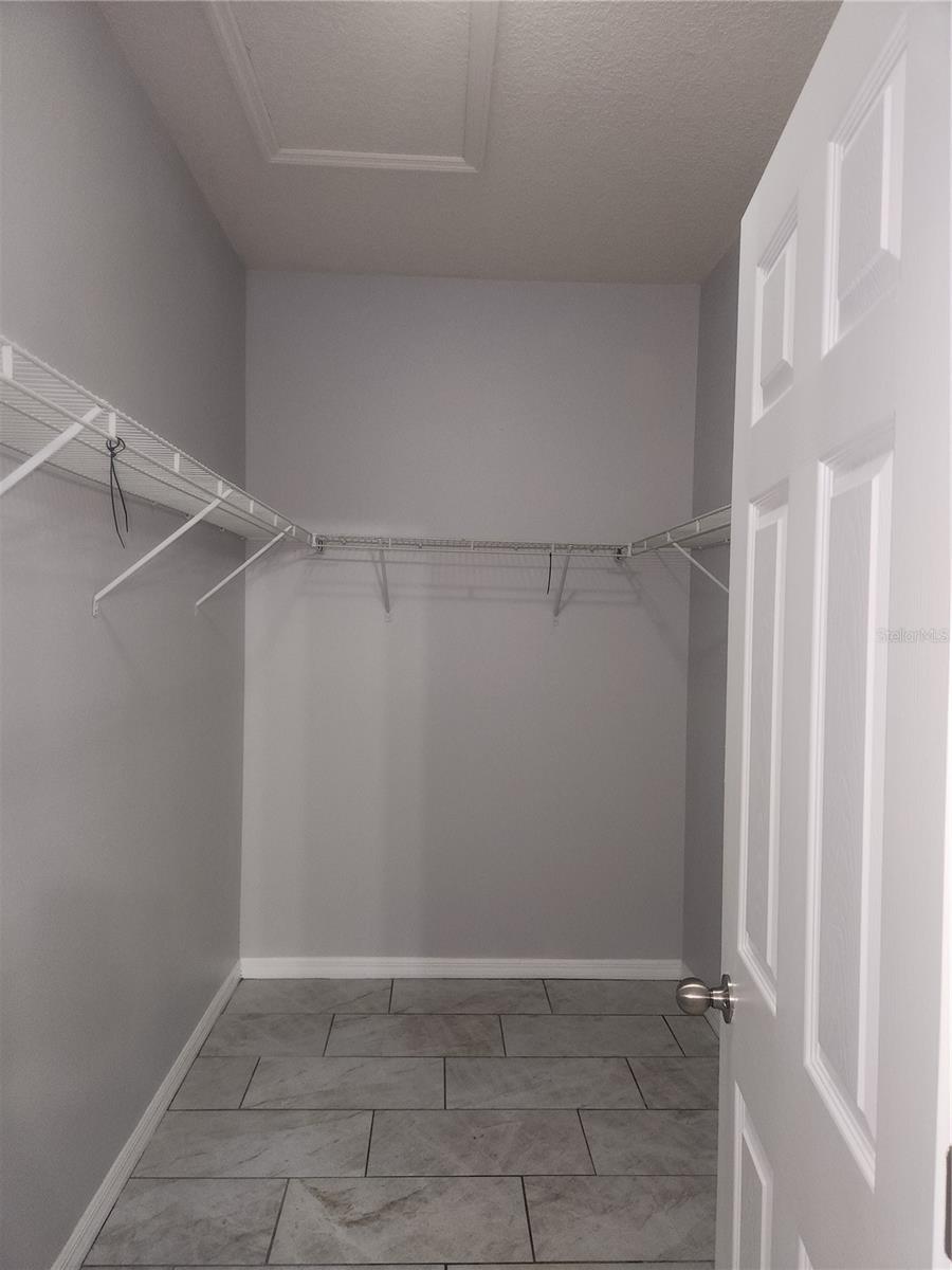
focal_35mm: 23
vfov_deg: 73.9
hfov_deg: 58.9
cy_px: 635
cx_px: 476
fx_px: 843
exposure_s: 1/30
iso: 100
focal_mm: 5.4
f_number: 1.8
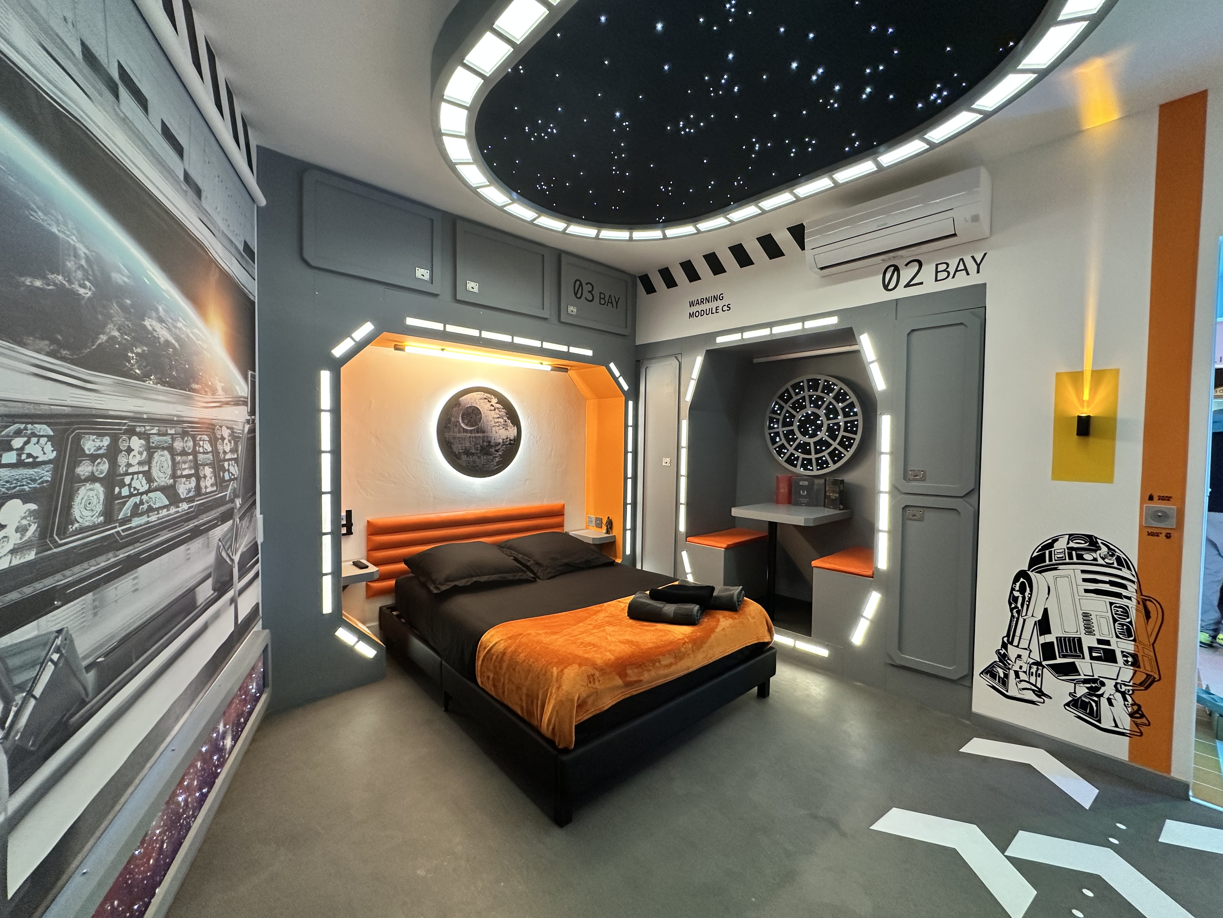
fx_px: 495
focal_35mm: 14
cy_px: 459
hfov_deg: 102.1
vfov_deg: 85.7
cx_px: 612
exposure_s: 1/50
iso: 200
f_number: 2.2
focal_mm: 2.22
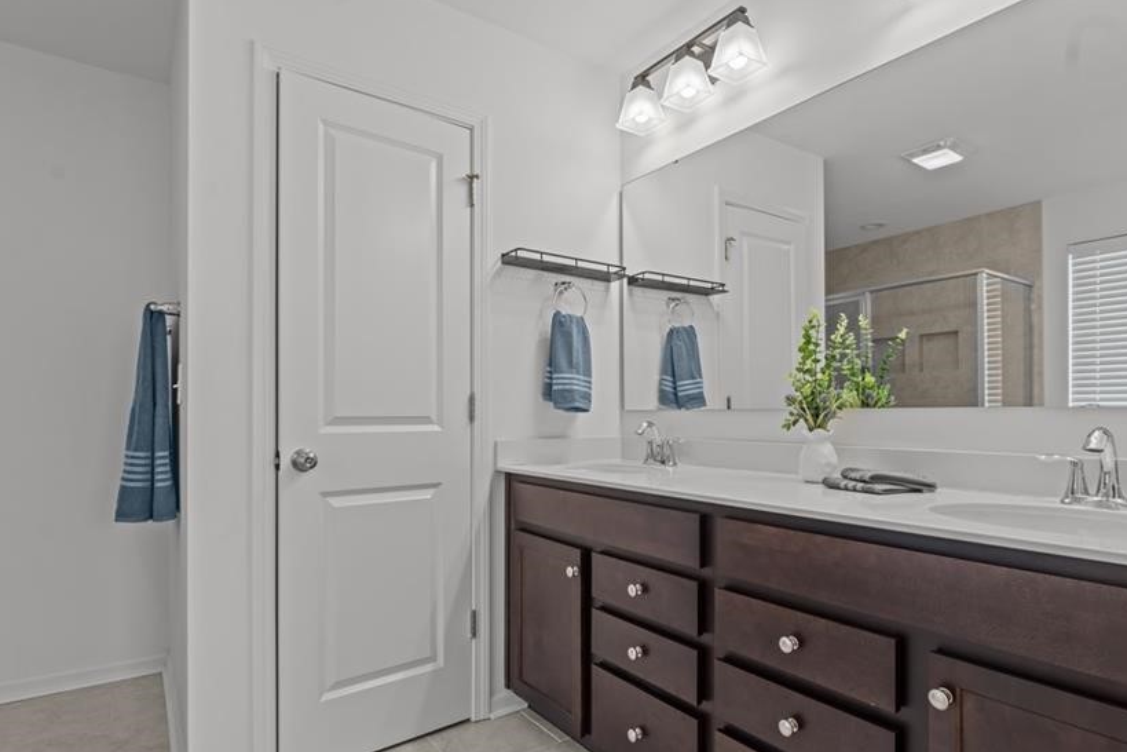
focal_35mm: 21
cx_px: 593
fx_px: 646
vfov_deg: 60.3
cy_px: 409
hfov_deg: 82.2
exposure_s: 1/4
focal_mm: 16.5
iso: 400
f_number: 8
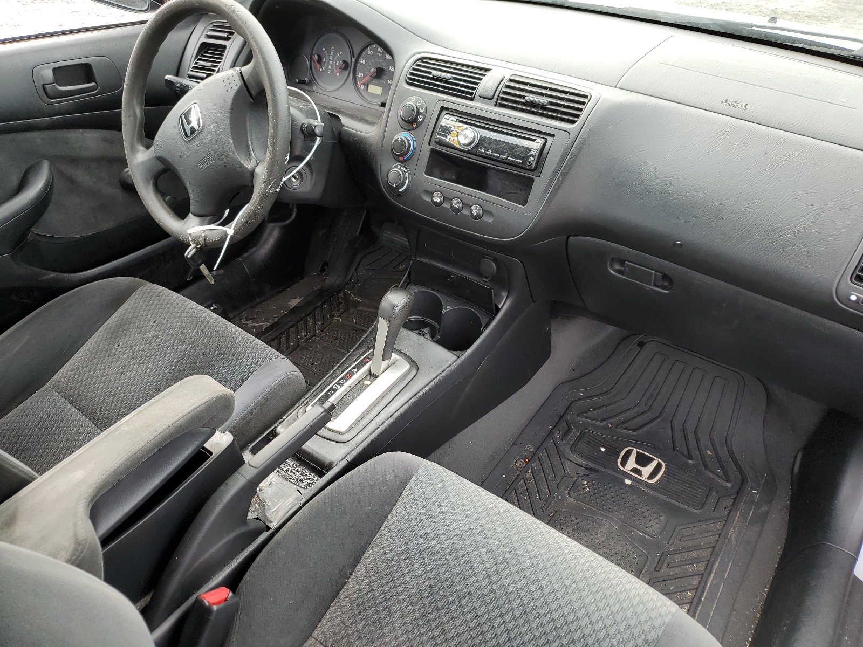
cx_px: 432
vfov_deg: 53.1
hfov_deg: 67.3
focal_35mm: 26
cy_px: 324
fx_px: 648
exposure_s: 1/169
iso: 50
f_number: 1.5
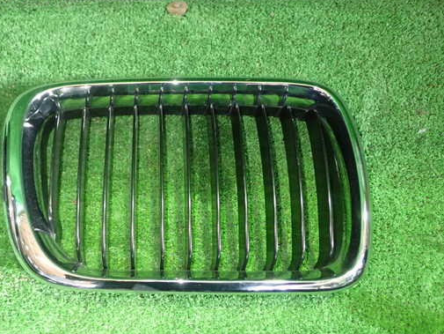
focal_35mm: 38
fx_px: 488
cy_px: 174
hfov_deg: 48.8
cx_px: 186
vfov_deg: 37.7
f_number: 2.4
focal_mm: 5.79
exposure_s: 1/30
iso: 800
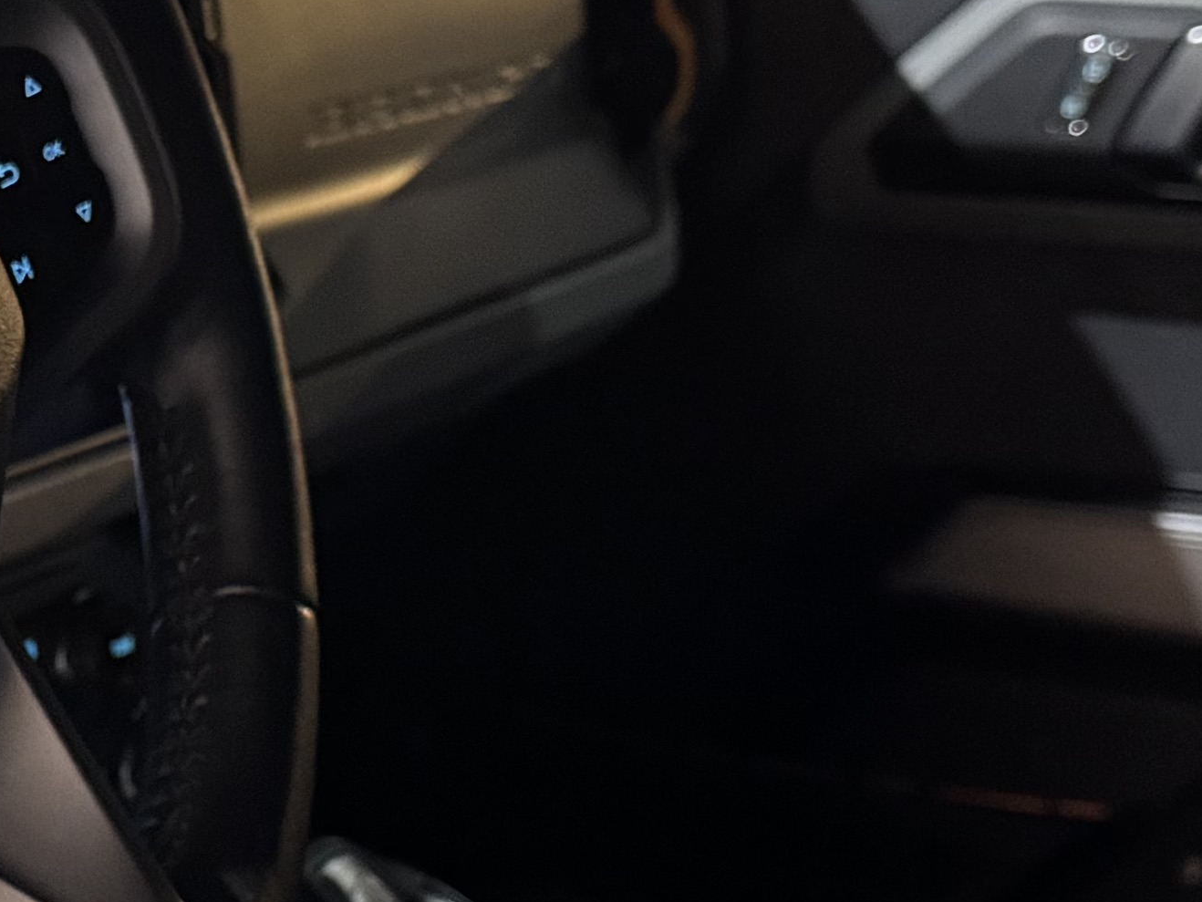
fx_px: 3612
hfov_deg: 18.3
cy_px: 694
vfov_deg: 14.2
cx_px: -91
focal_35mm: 104
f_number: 1.78
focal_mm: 6.76
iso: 1000
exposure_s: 1/30
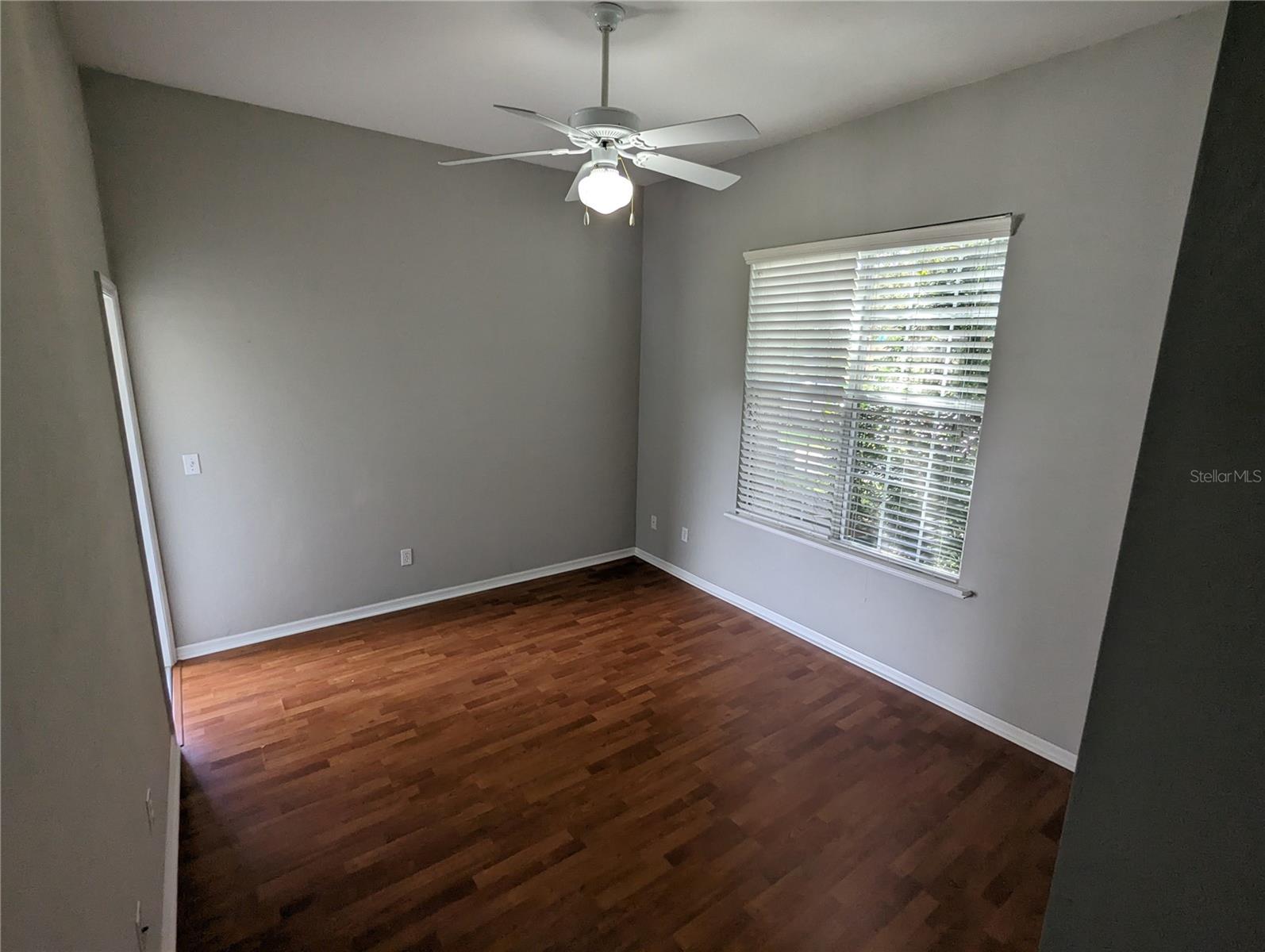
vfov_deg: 78.2
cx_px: 632
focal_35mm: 16
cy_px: 476
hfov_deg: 94.4
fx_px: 585
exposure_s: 1/97.1
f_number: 2.2
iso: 127
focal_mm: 2.35
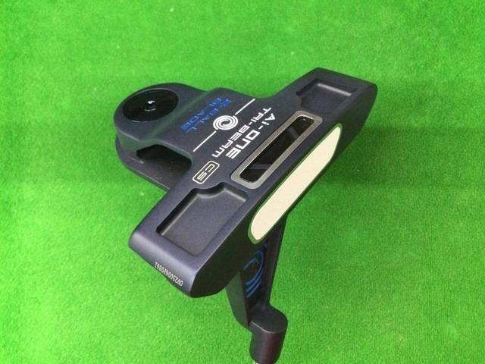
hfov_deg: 58.4
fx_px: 434
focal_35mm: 31
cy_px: 182
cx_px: 242
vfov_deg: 45.4
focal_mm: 3.3
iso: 200
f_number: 2.4
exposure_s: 1/24
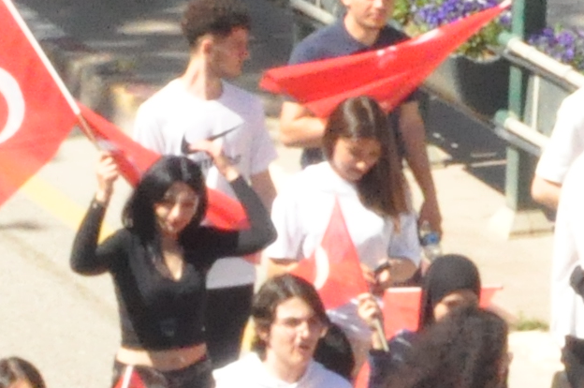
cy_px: 1037
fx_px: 6349
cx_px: 505
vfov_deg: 3.4
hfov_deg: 5.3
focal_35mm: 392
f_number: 32
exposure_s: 1/200
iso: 3200
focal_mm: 38
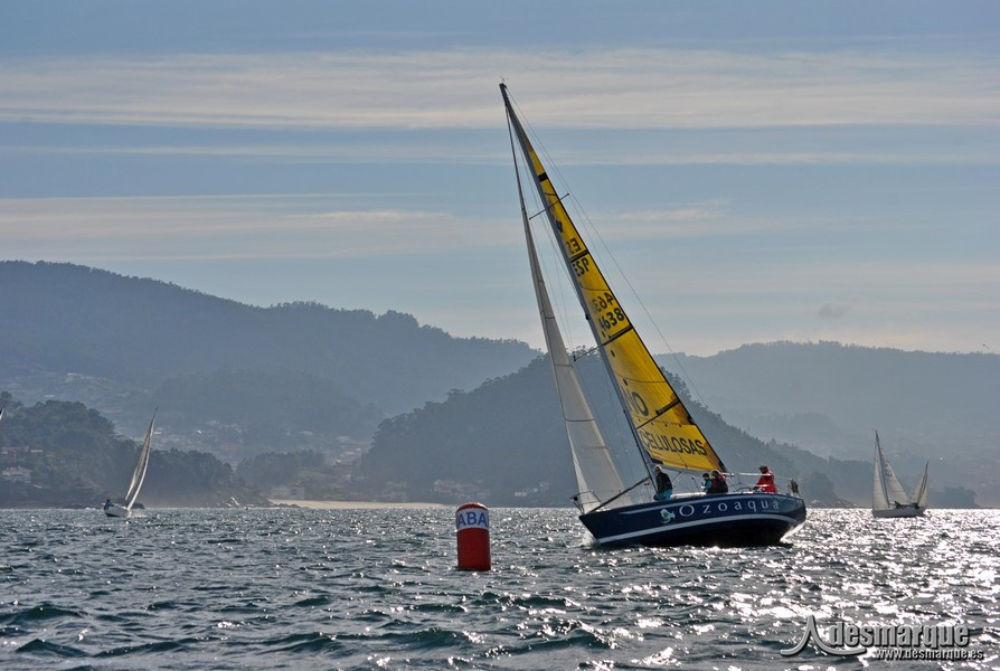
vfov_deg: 11.2
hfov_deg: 16.6
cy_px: 336
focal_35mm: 123
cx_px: 500
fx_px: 3423
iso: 100
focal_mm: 82
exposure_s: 1/1000
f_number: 8
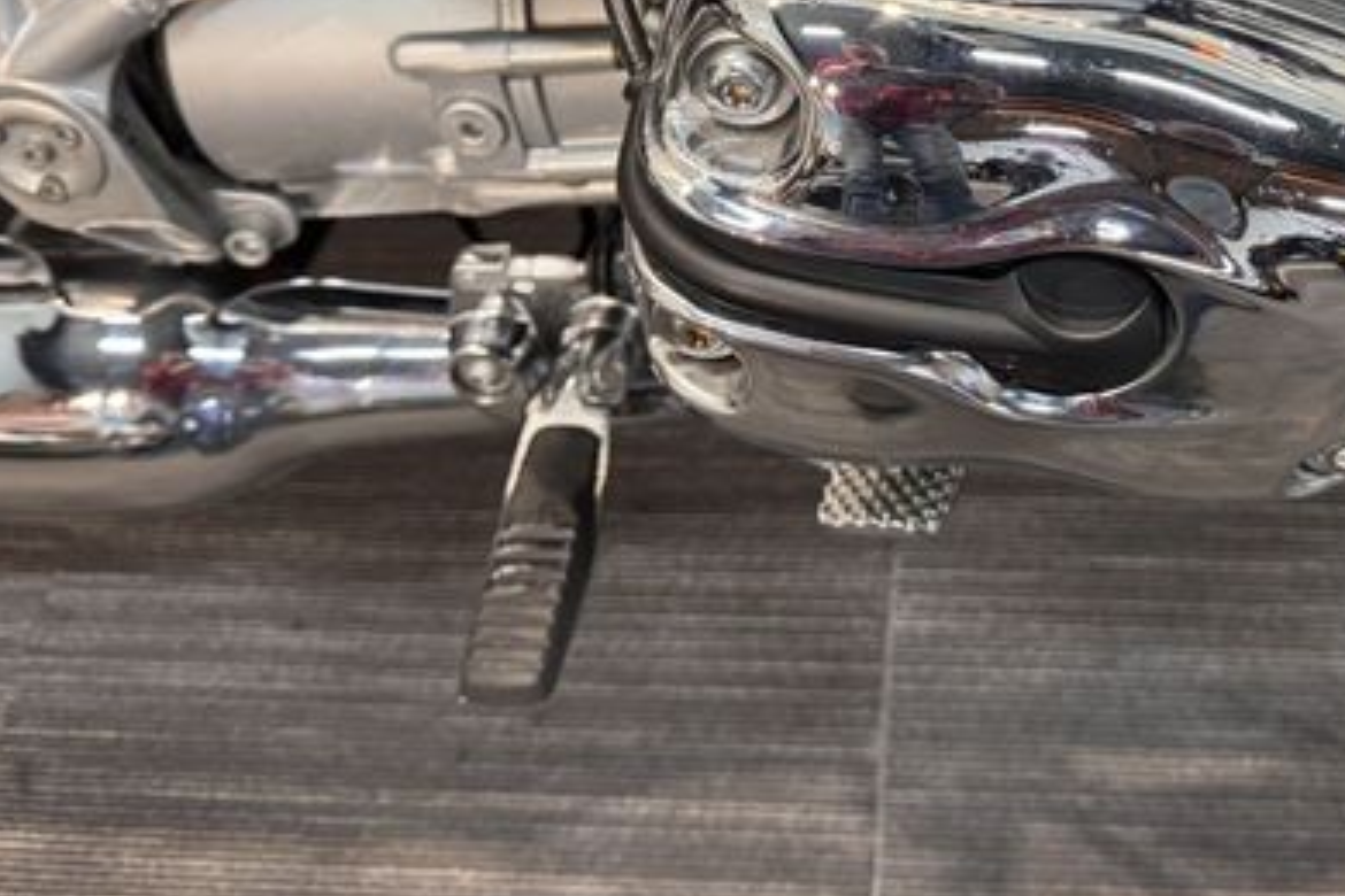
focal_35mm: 41
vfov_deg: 31.5
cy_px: 141
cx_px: 952
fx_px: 1532
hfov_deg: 46.3
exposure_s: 1/50
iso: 800
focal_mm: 6.76
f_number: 1.78
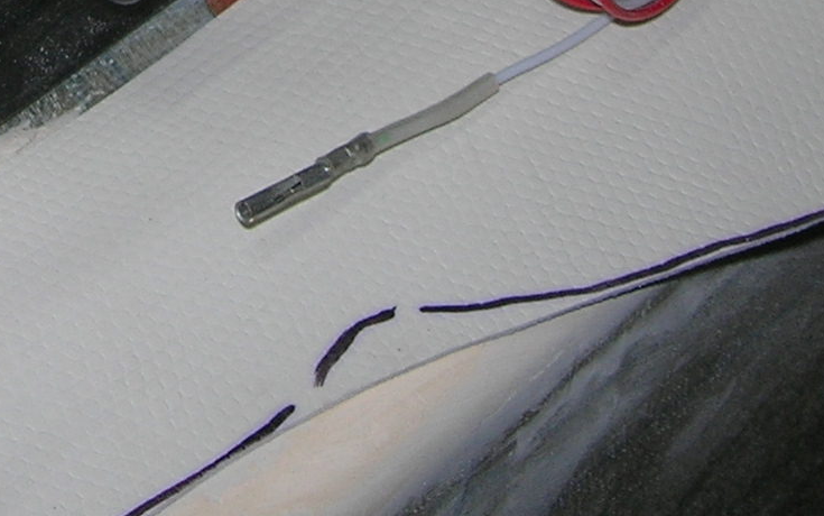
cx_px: 113
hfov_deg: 14.6
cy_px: -323
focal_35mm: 142
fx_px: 3190
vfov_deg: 8.9
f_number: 2.8
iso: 64
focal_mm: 7.8
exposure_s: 1/60.1
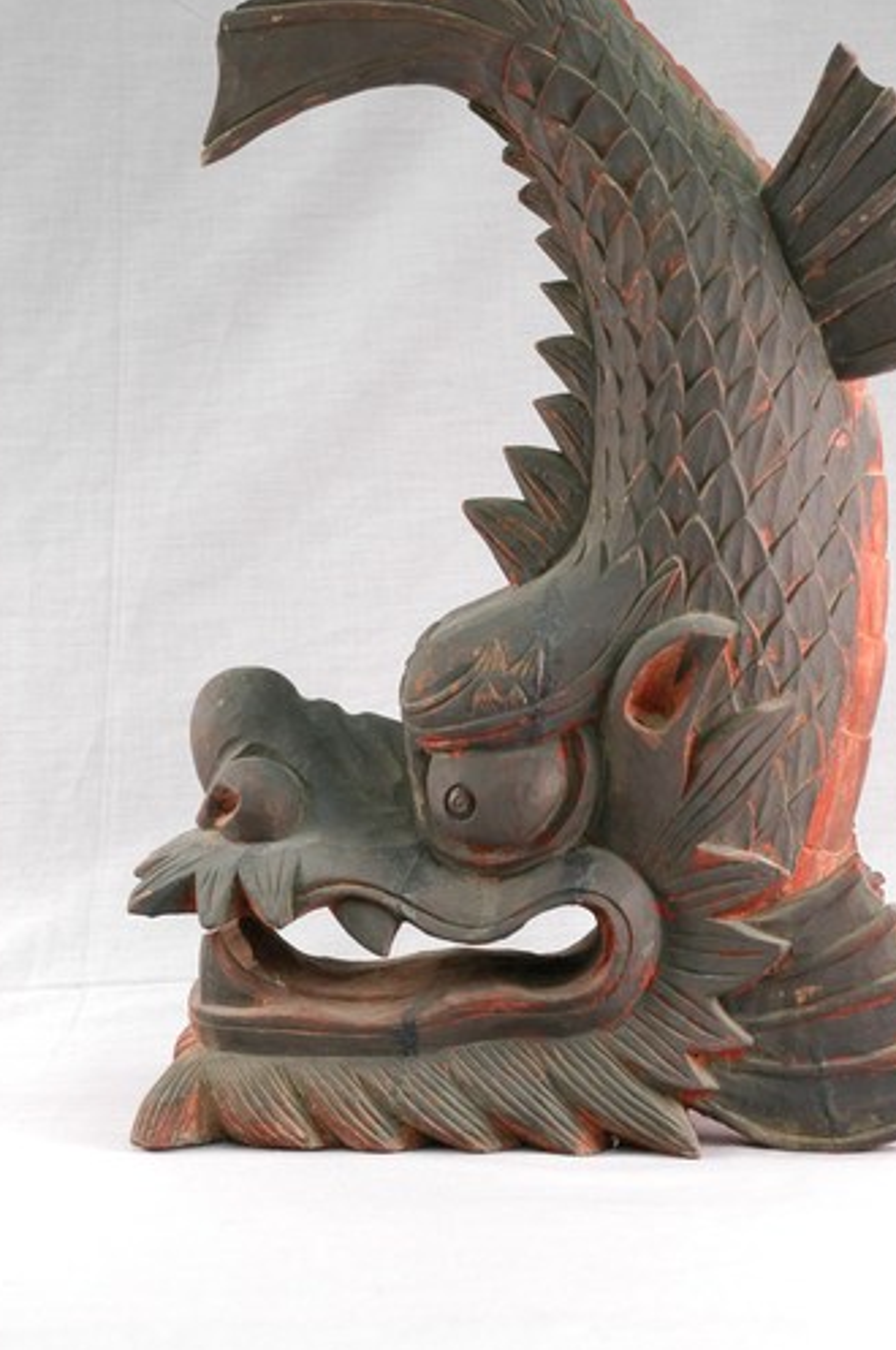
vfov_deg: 23.9
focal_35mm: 85
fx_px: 3182
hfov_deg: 16.0
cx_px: 558
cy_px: 497
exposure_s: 1/5
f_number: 8
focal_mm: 44
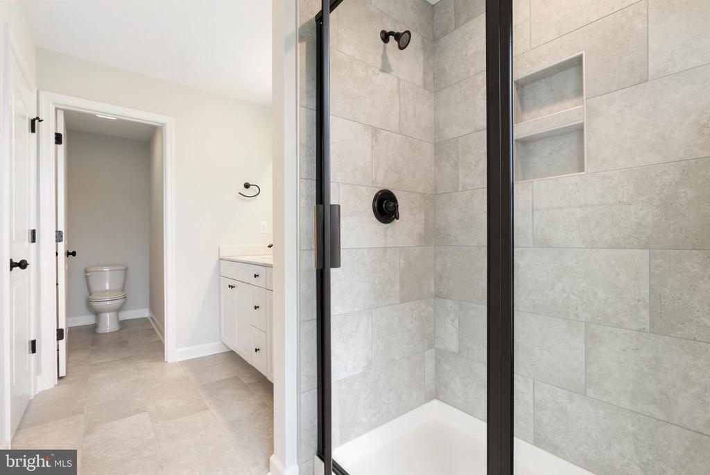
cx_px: 355
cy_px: 238
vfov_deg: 73.8
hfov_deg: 96.7
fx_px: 316
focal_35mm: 16
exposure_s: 1/10
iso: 640
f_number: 10
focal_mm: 16
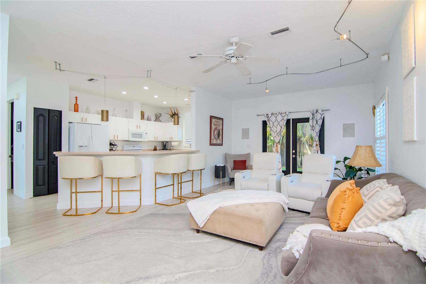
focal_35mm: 16
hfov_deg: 95.0
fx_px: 195
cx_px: 213
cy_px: 142
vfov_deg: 72.0
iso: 1600
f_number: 4
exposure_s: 1/125
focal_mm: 11
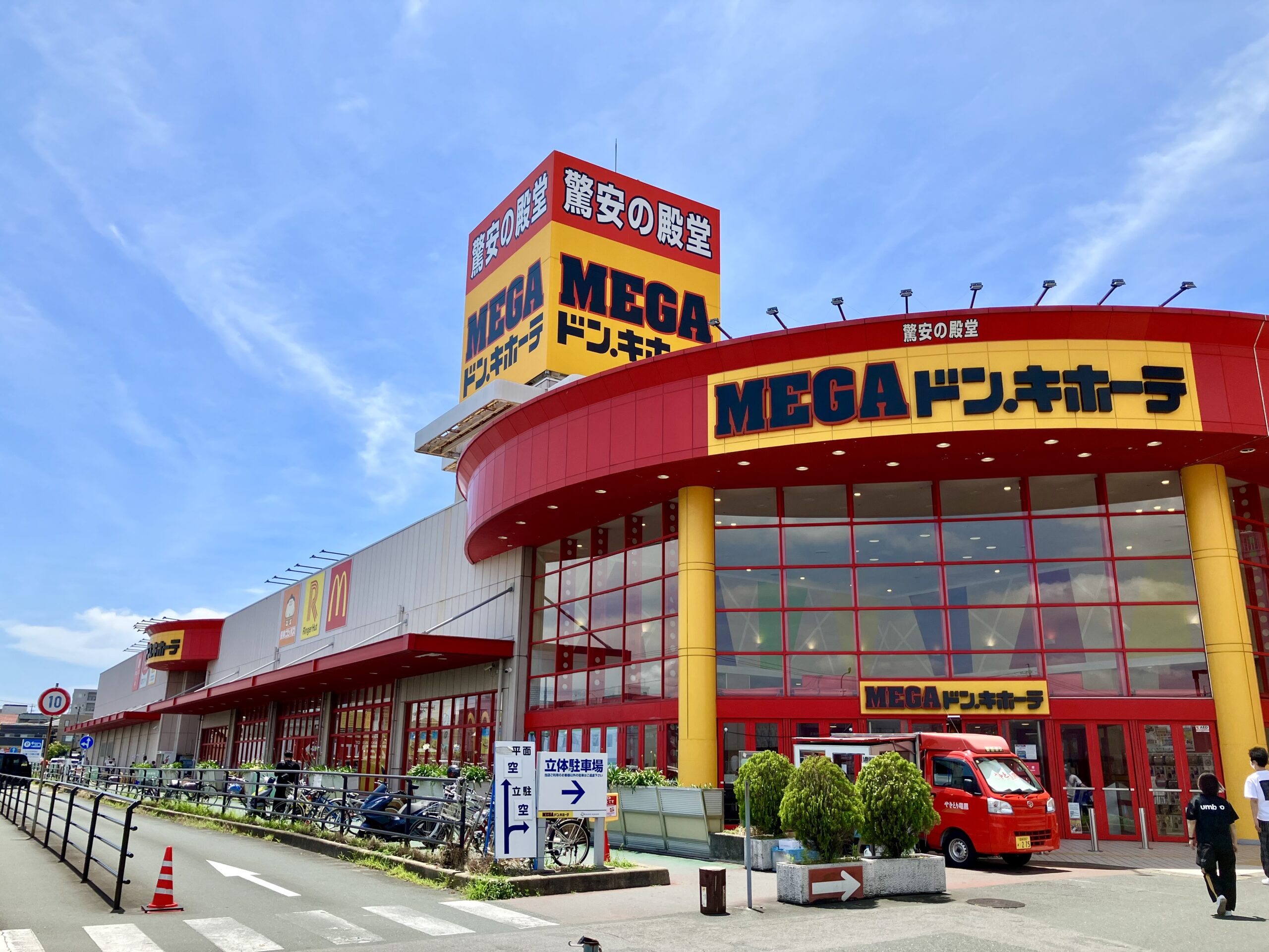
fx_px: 1026
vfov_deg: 49.7
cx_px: 634
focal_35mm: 28
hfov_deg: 63.4
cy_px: 476
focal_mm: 3.99
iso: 32
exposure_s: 1/1946
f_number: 1.8
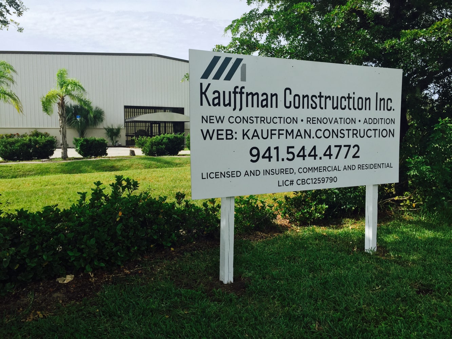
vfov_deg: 48.2
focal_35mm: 29
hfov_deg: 61.7
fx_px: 379
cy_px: 170
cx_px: 226
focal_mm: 4.15
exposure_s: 1/1582
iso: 32
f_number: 2.2
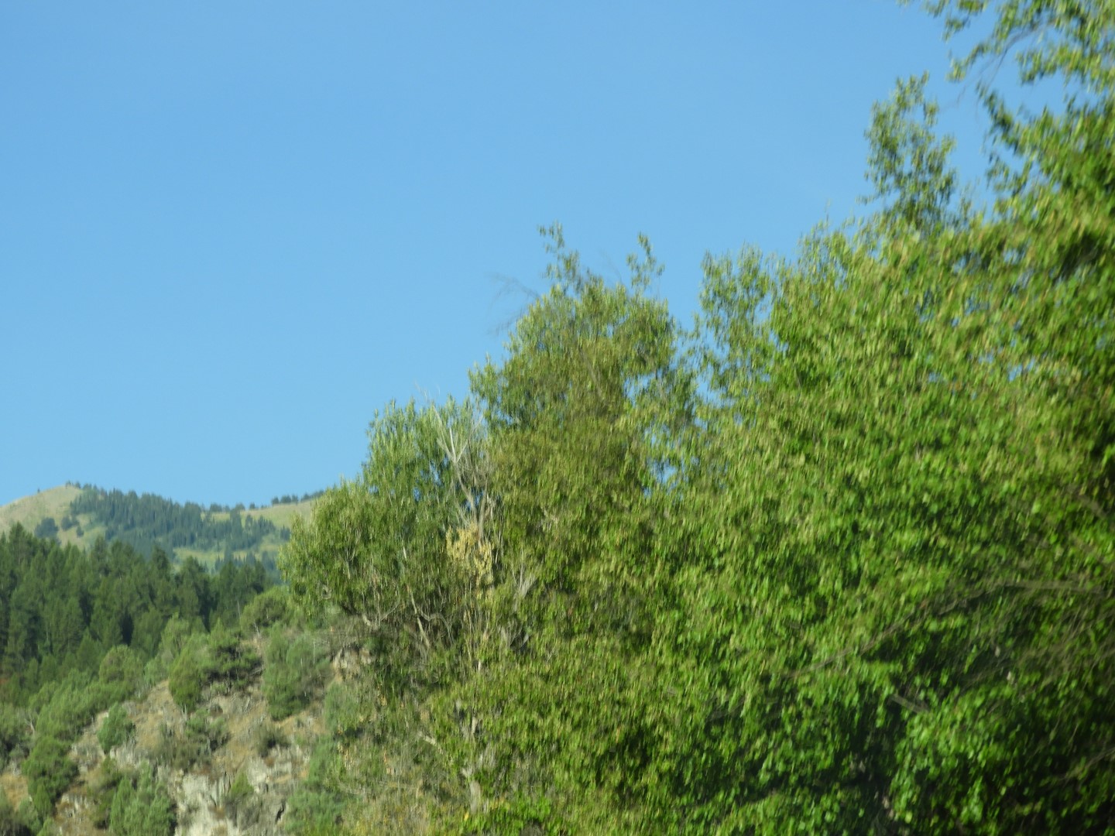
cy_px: 418
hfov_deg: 17.1
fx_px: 3704
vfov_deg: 12.9
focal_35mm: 115
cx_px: 558
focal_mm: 20.6
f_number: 5
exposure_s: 1/320
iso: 100
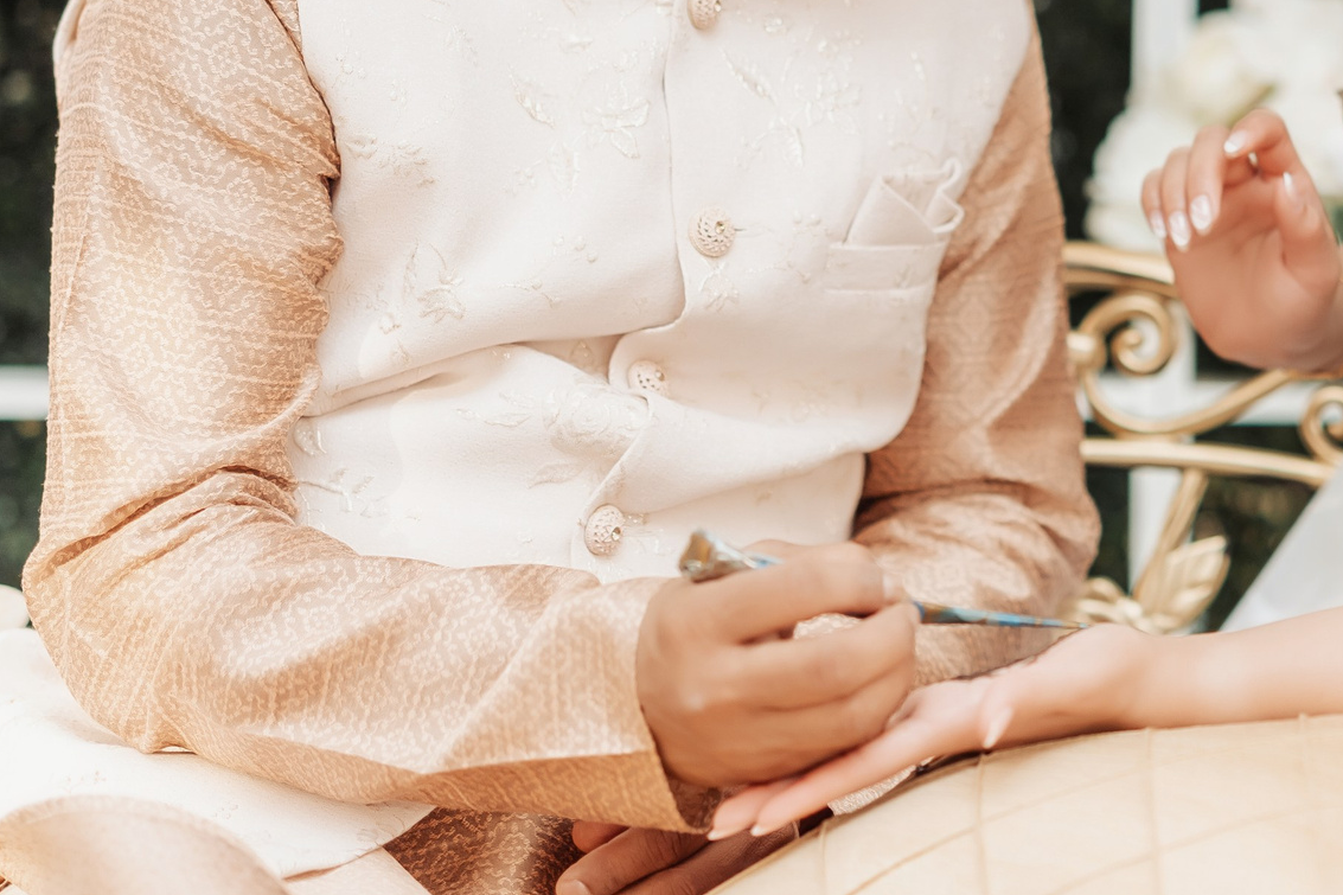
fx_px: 4215
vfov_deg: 12.0
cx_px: 1209
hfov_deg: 17.8
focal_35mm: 113
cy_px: 21
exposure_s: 1/250
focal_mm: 50
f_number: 1.6
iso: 200
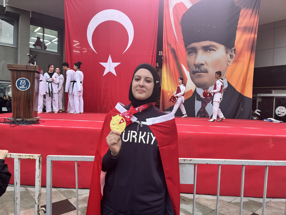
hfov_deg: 67.3
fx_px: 215
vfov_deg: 53.1
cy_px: 108
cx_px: 143
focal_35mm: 26
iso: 125
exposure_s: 1/120
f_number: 1.6
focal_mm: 5.1
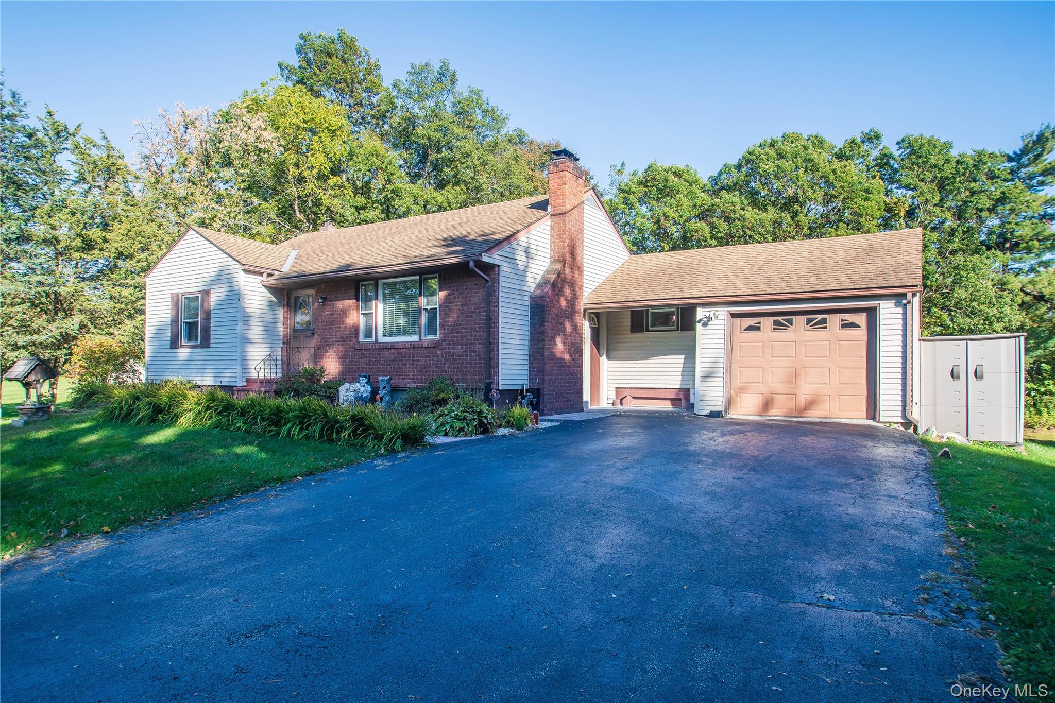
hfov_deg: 81.2
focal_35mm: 21
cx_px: 528
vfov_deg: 59.5
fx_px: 615
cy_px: 352
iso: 100
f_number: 6.3
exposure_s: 1/160
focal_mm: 14
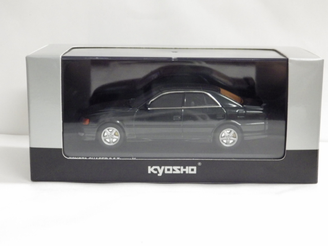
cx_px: 164
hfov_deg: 27.4
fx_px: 673
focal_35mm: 71
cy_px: 123
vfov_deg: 20.7
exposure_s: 1/30
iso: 800
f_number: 4.2
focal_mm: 12.8
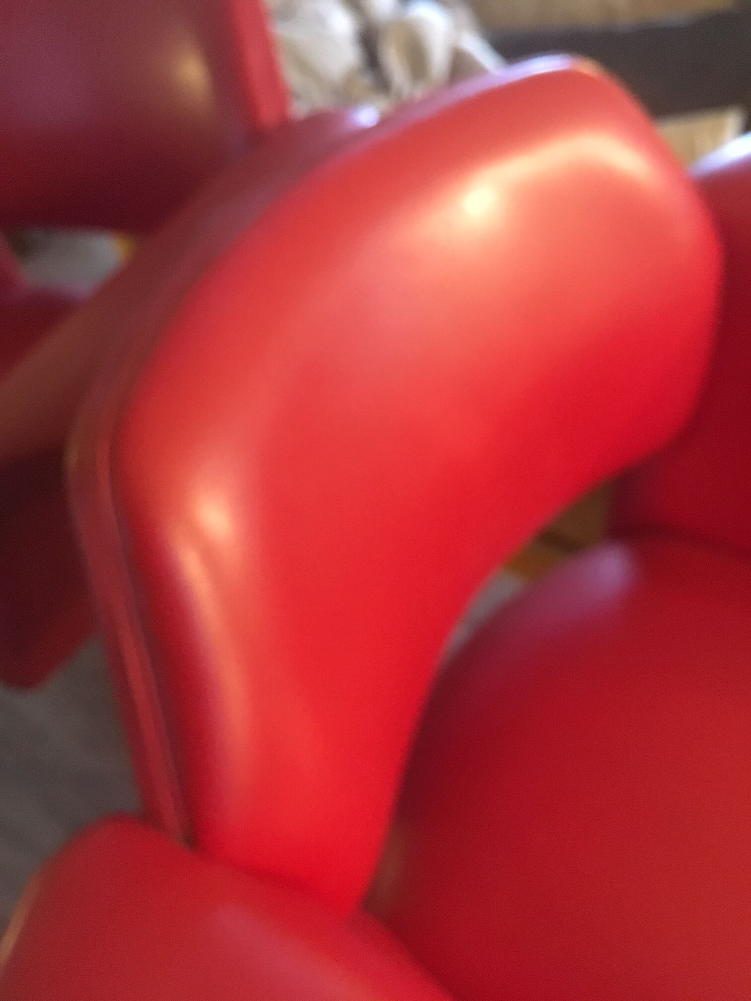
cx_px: 376
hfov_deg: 48.2
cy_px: 500
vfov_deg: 61.7
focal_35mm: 29
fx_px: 839
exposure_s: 1/17
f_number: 2.2
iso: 320
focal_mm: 4.15
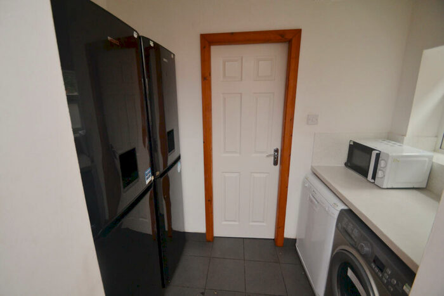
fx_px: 185
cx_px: 222
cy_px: 148
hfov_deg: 100.4
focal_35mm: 15
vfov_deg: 77.4
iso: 400
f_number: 3.5
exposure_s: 1/160
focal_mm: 10
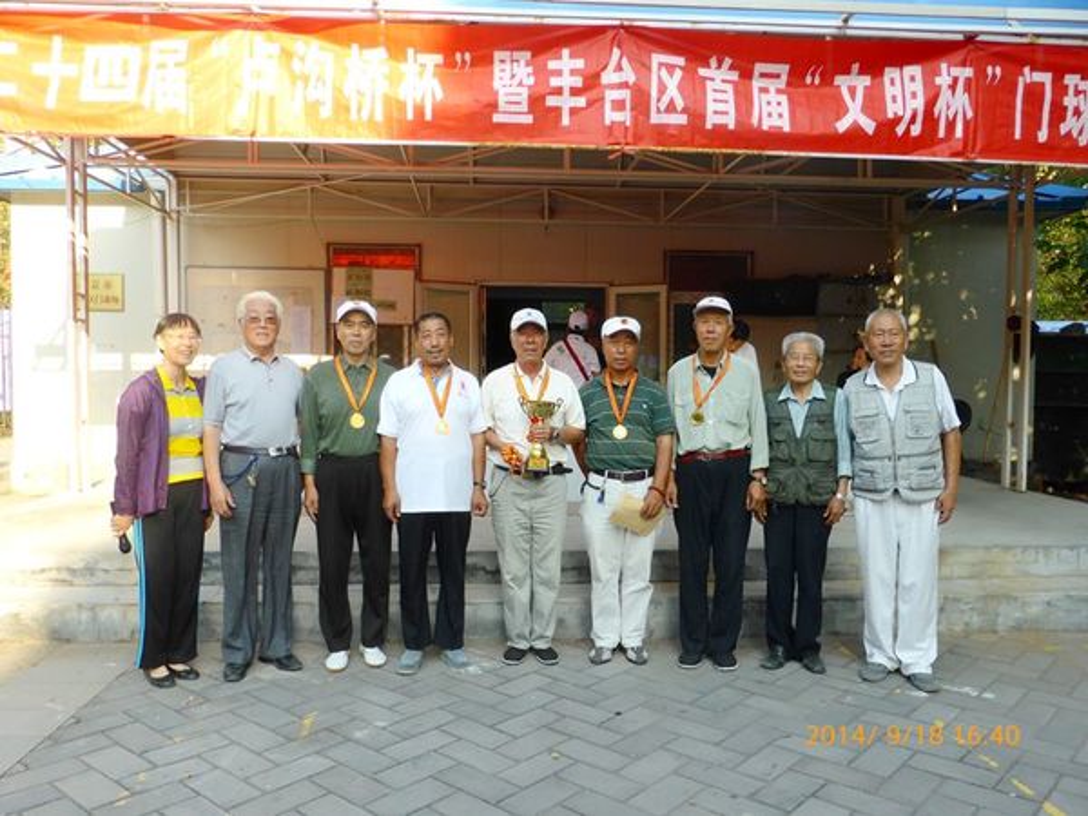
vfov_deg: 49.7
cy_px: 408
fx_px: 880
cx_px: 544
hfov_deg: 63.4
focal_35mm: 28
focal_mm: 4.8
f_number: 3.4
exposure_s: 1/160
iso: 100
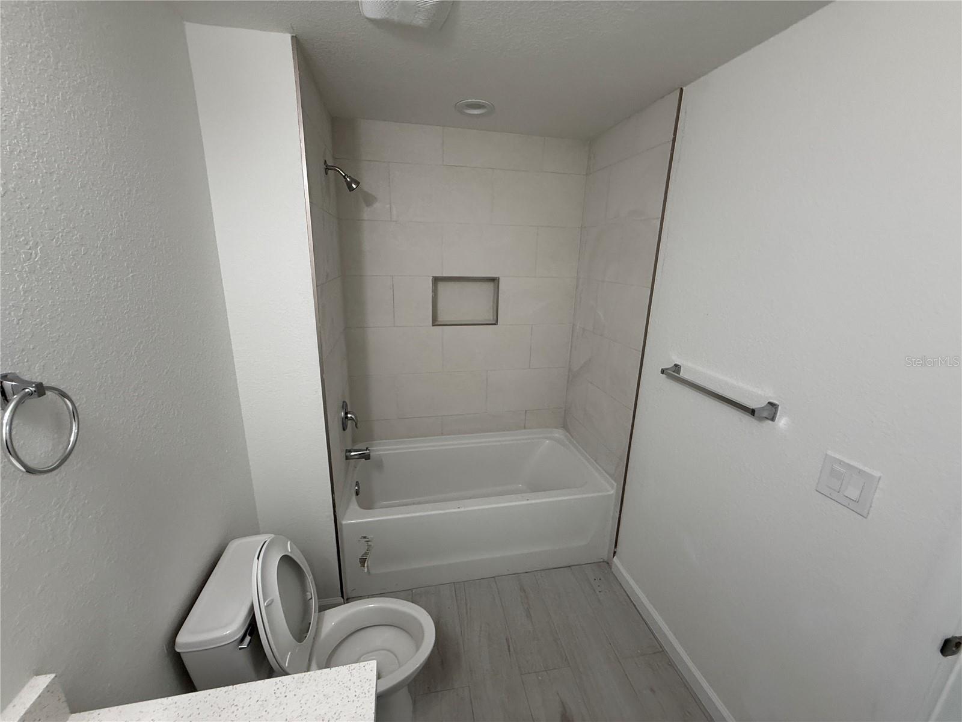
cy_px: 361
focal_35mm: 14
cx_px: 481
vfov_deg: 85.7
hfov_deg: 102.1
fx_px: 389
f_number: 2.2
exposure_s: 1/120
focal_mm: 2.22
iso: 125
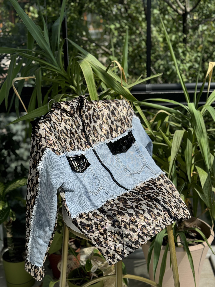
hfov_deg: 30.3
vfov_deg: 39.7
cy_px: 144
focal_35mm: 48
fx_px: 398
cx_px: 108
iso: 64
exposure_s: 1/1287
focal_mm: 6.76
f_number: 1.78
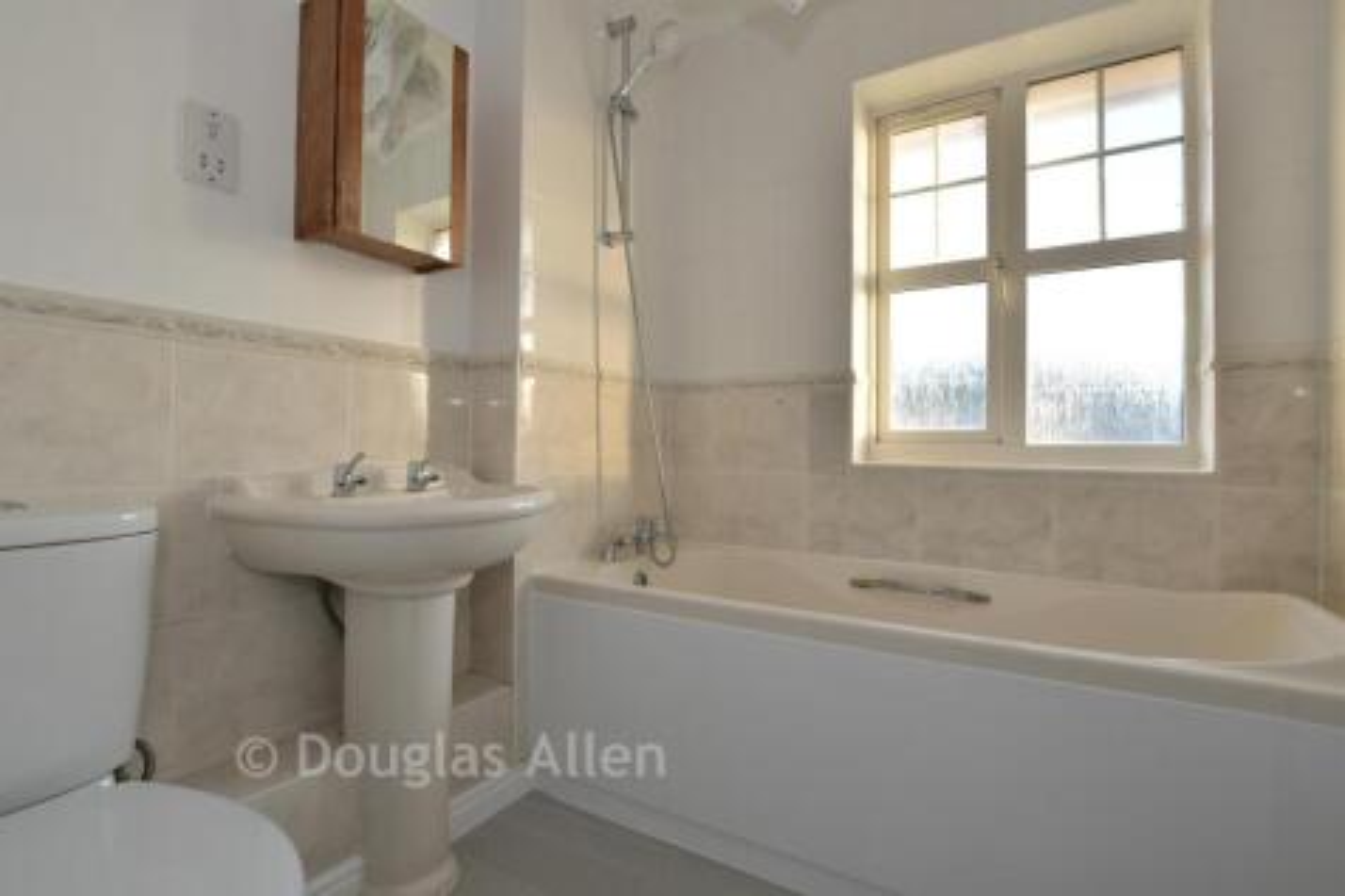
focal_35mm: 16
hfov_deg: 96.8
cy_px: 448
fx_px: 598
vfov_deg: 73.7
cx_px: 672
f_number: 8
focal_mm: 11
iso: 160
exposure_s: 1/13
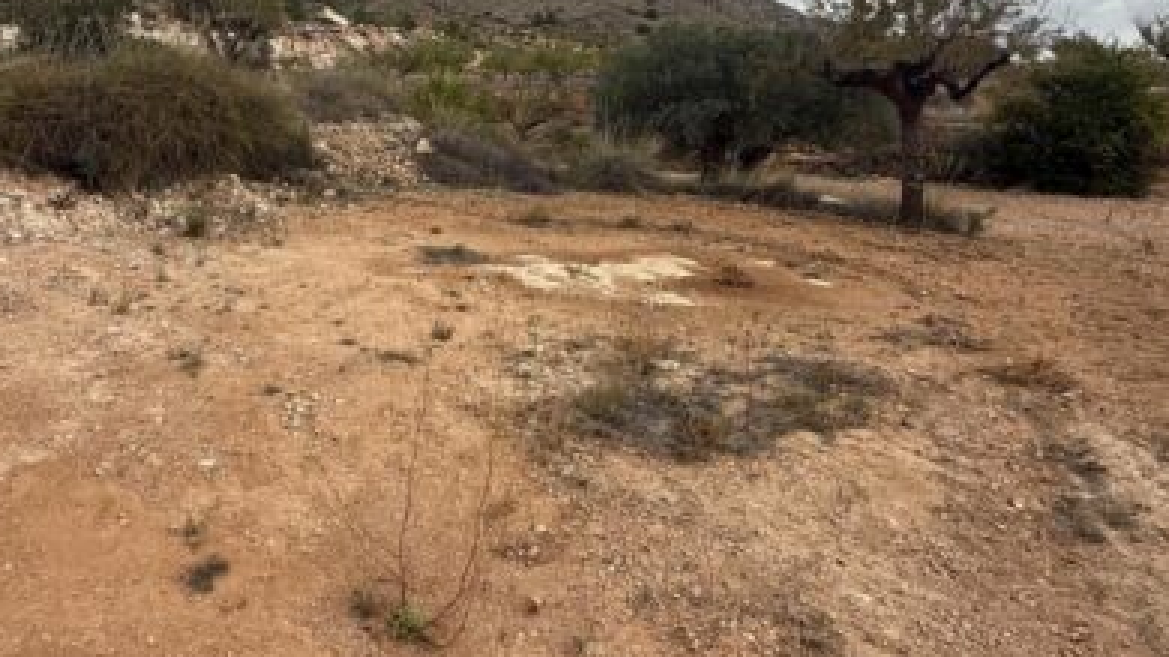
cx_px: 478
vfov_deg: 44.0
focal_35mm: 25
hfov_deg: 73.4
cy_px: 142
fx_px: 775
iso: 50
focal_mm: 2.22
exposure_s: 1/1745
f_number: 2.2
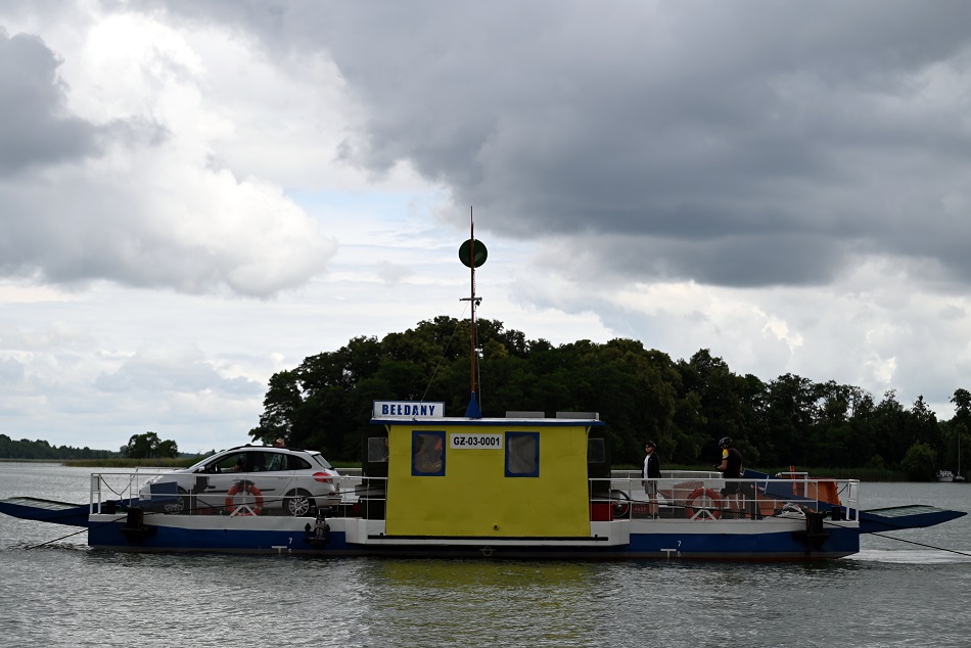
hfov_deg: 28.8
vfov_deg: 19.5
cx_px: 486
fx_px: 1889
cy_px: 324
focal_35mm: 70
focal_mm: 70
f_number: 6.3
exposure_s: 1/640
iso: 100
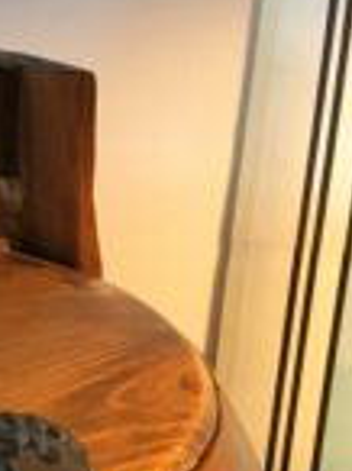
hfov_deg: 14.7
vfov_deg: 20.9
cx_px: -187
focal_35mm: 93
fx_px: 1265
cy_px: 369
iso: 200
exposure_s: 1/17
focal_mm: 4.15
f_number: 2.2
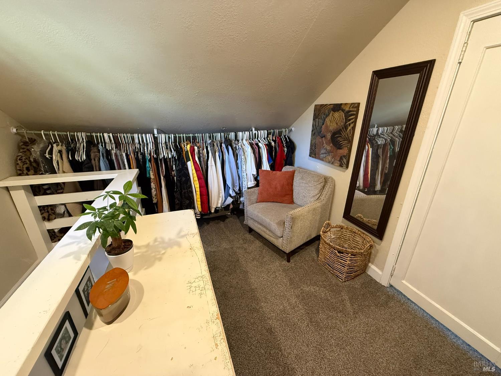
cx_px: 250
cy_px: 188
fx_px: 203
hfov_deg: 102.1
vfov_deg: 85.7
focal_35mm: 14
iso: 640
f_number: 2.2
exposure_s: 1/60
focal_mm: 2.22
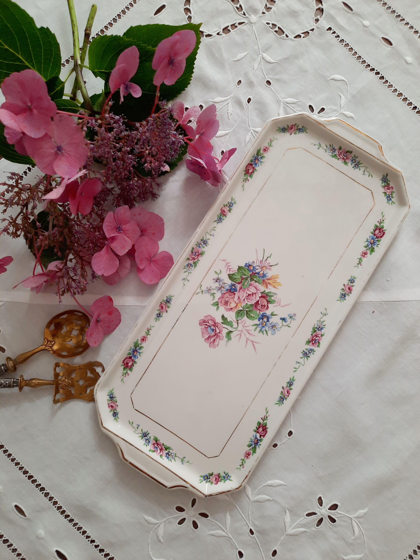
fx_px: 404
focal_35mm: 25
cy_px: 280
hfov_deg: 54.9
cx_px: 210
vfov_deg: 69.4
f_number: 2
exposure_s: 1/50
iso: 200
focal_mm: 4.6
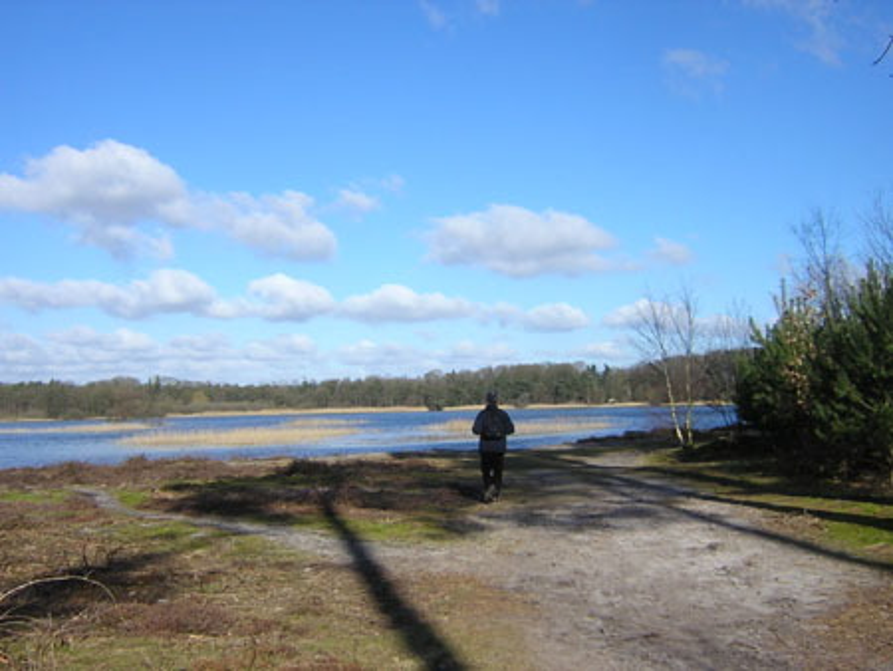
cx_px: 446
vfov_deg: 39.7
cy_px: 336
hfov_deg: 51.3
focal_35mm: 36
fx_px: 929
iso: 100
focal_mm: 4.7
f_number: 5.2
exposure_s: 1/323
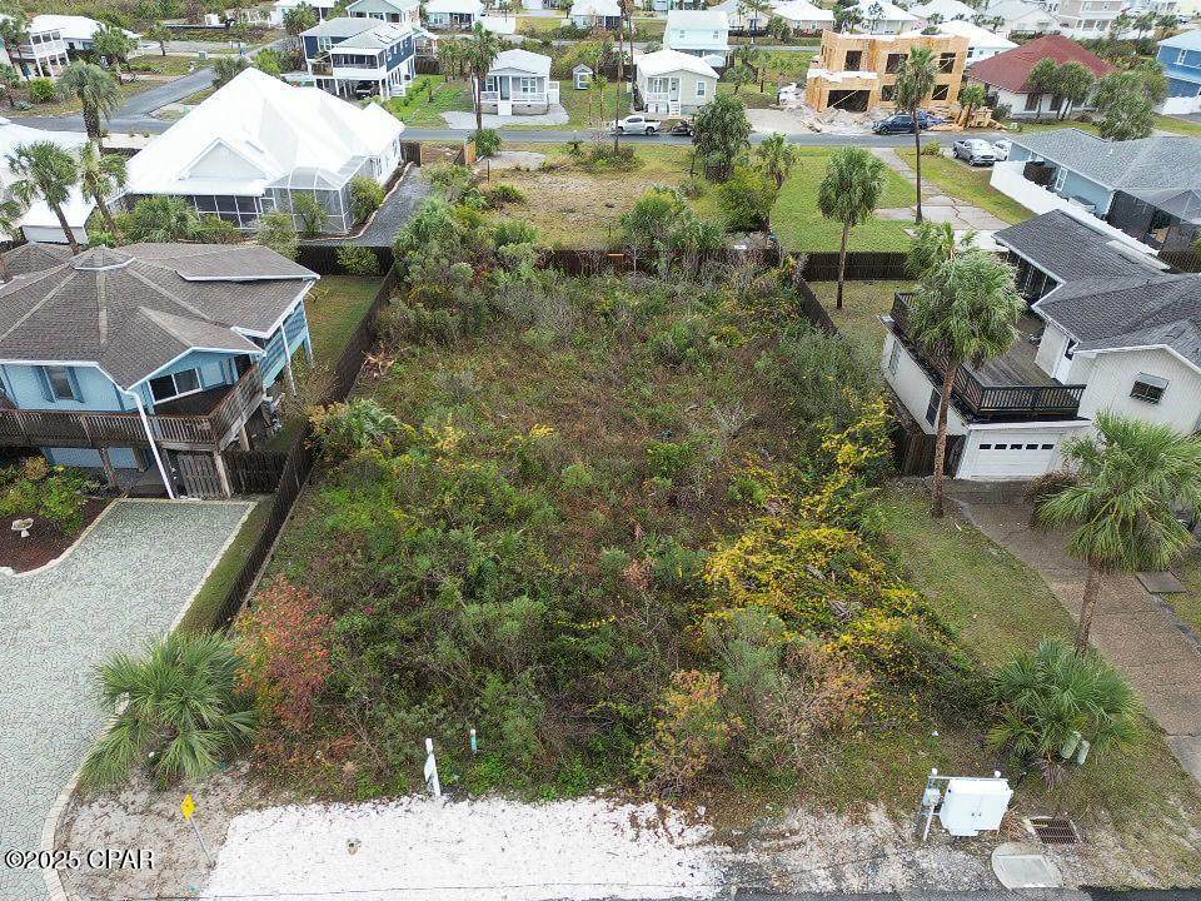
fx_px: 833
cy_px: 450
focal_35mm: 24
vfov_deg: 56.8
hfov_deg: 71.6
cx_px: 600
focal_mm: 6.72
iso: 200
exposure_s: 1/800
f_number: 1.7
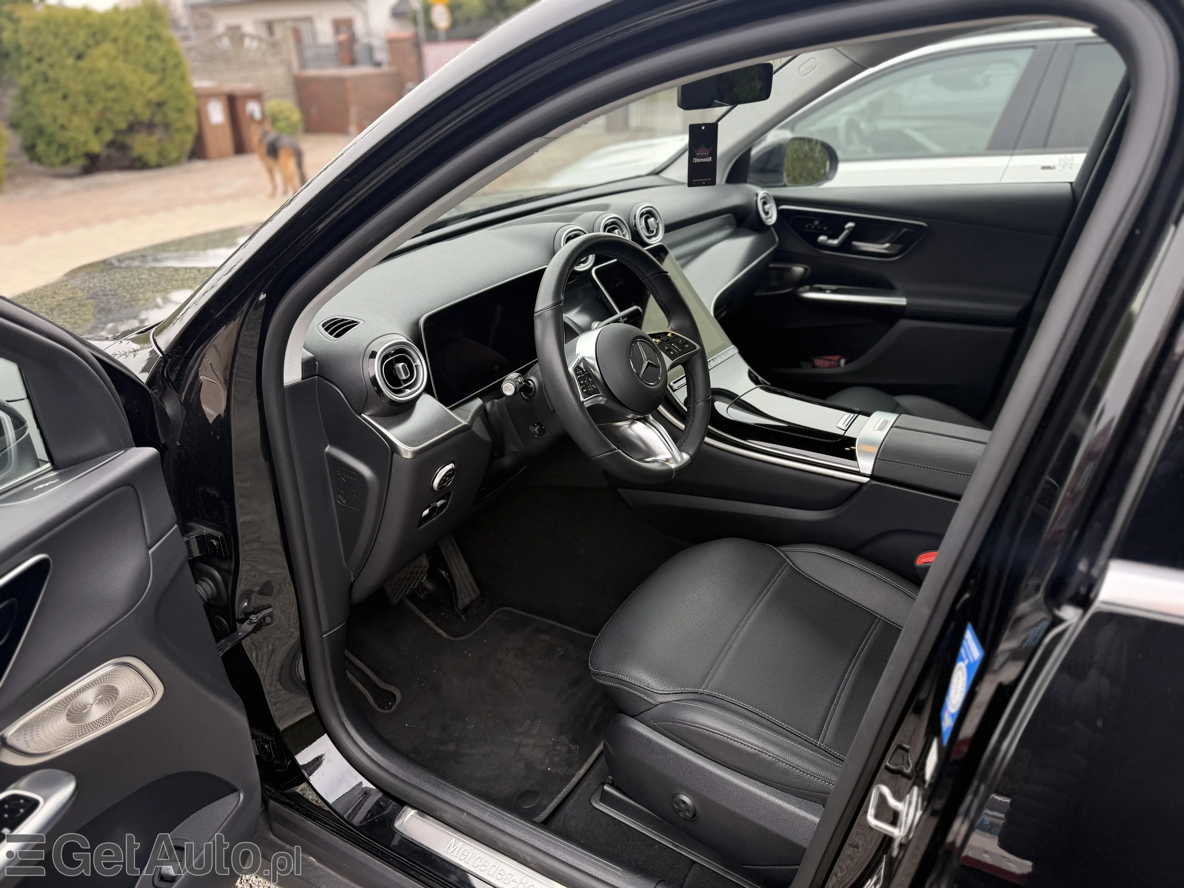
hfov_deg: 71.6
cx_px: 592
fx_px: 821
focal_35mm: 24
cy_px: 444
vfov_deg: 56.8
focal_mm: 6.76
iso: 80
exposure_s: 1/450
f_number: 1.78
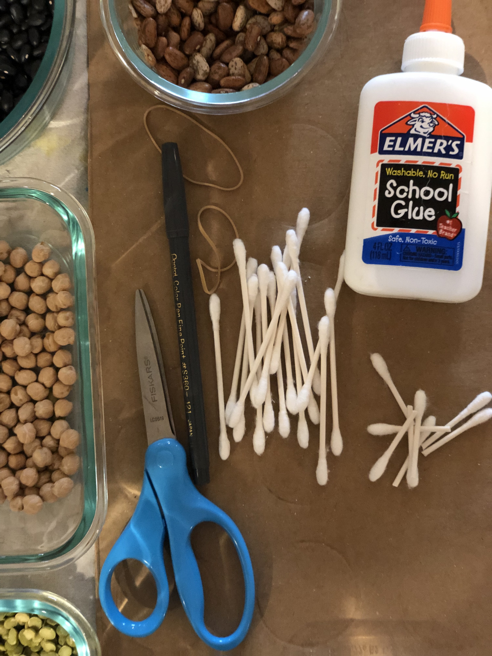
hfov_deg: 28.0
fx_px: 985
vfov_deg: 36.8
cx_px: 246
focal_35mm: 52
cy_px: 328
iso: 250
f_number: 2.4
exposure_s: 1/8
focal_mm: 6
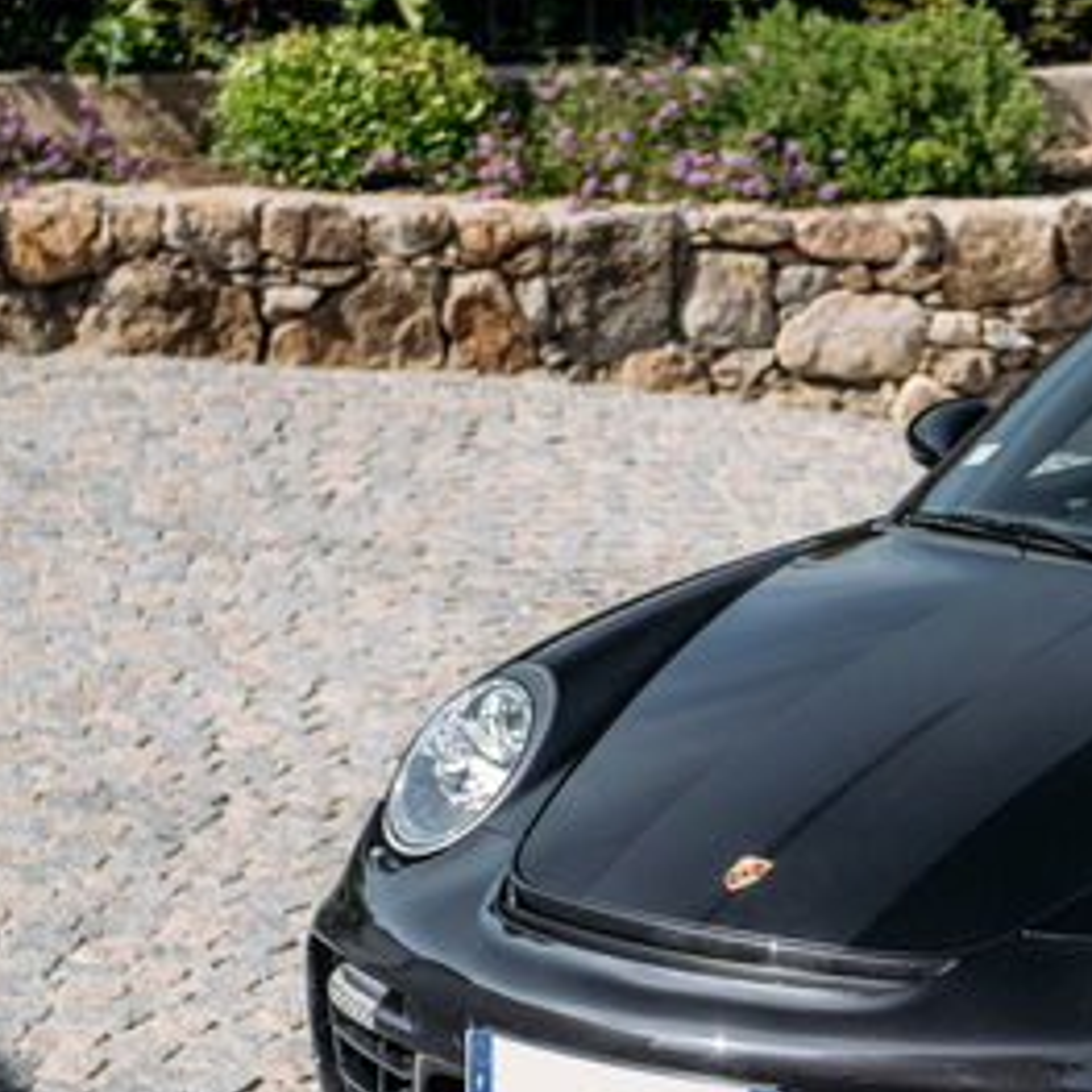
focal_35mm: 154
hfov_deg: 11.2
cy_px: 864
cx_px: 1175
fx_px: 5496
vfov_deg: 11.3
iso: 800
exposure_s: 1/4000
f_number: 3.2
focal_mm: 62
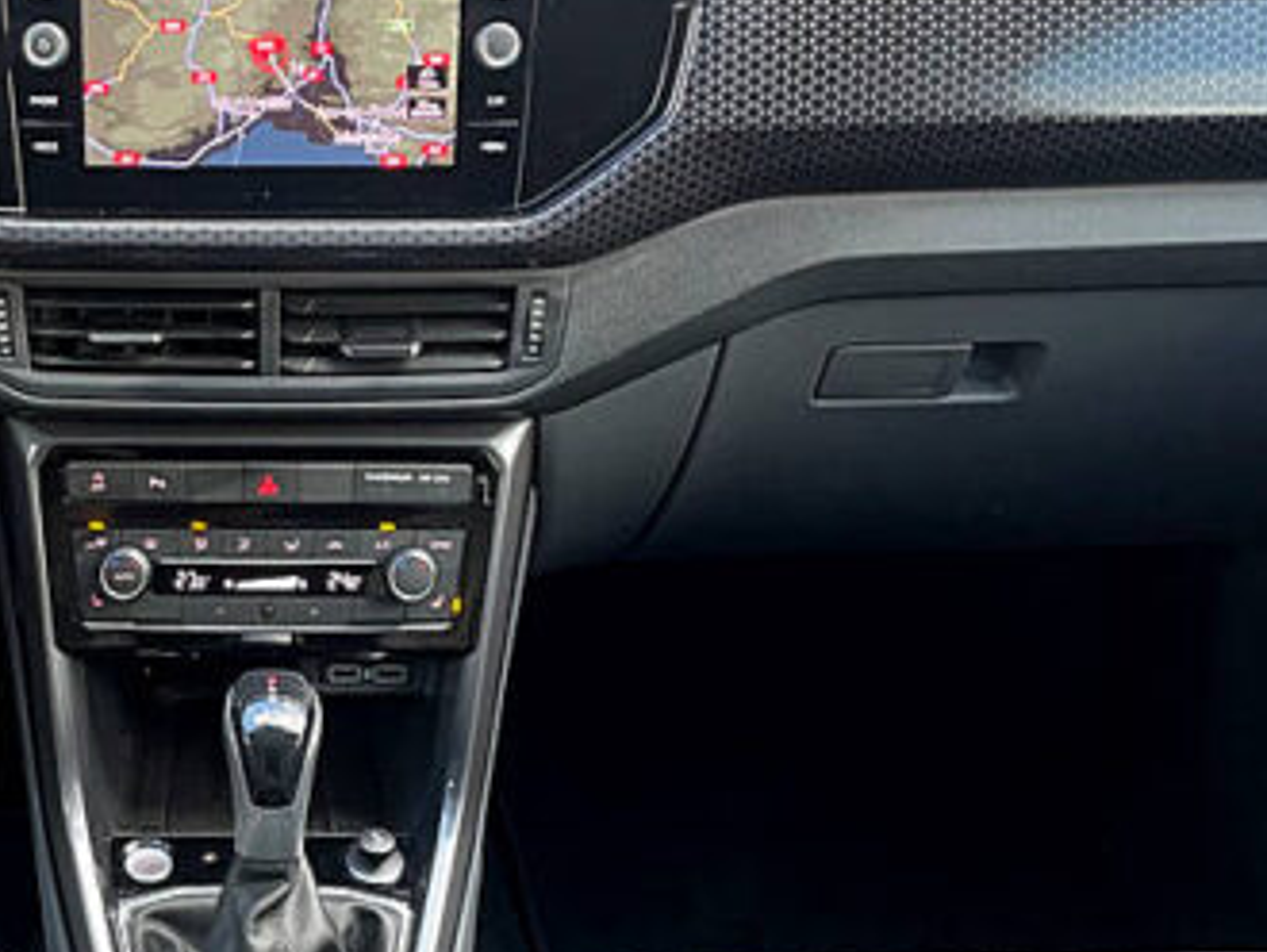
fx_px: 2308
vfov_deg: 23.1
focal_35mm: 63
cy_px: 714
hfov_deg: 29.8
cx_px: 211
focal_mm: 4.2
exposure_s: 1/60
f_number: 1.6
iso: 160
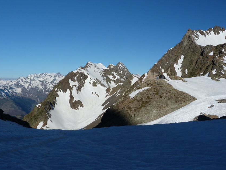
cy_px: 85
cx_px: 115
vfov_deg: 41.8
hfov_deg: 54.0
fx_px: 222
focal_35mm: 34
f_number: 5
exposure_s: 1/250
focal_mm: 5.9
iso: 80
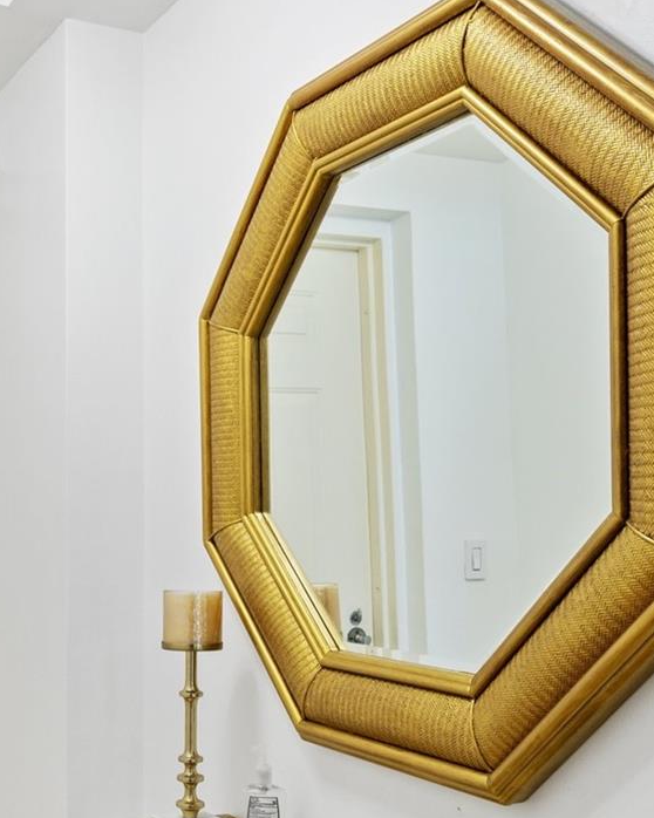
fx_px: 1041
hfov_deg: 33.7
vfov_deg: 42.6
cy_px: 507
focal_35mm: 43
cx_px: 118
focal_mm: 20
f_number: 8
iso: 200
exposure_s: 1/6
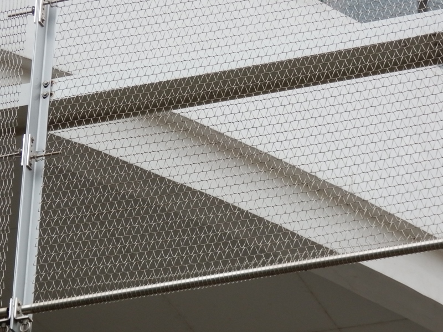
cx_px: 222
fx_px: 2611
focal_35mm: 204
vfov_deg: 7.3
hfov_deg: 9.7
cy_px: 166
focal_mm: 36.5
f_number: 5.9
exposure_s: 1/100
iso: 400
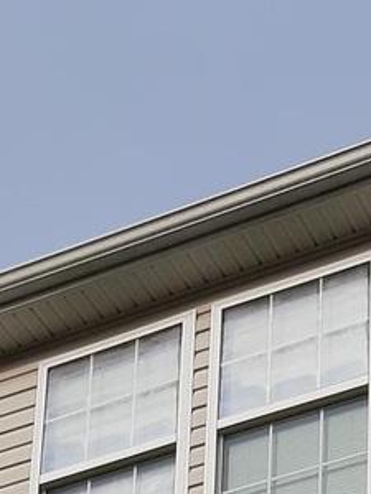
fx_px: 1901
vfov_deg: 12.1
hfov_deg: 11.1
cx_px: 262
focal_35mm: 133
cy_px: 1158
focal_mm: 3.93
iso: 40
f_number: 1.7
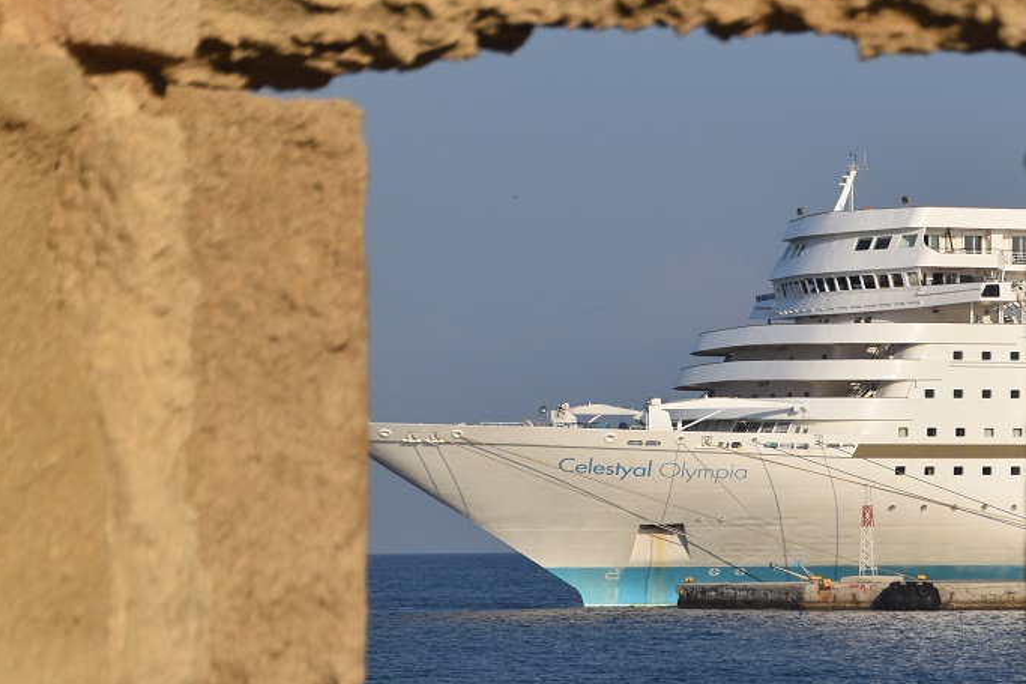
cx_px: 690
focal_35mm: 207
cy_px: 322
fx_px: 5898
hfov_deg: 9.9
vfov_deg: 6.6
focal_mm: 92
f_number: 8
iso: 200
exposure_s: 1/1000
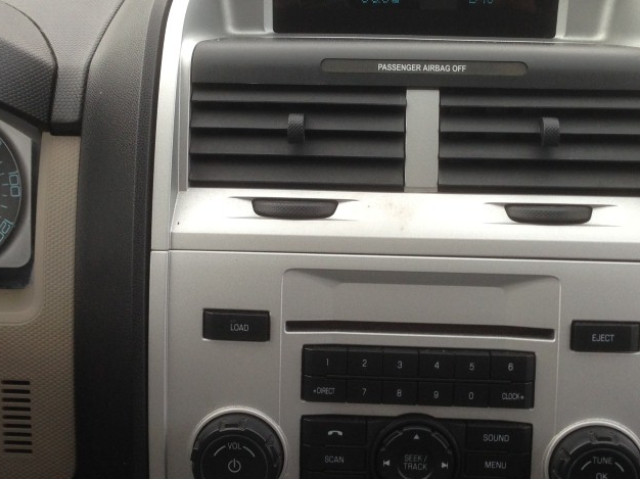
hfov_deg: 35.5
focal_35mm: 54
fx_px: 998
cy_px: 227
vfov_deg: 27.0
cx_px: 336
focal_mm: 4.13
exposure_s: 1/120
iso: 64
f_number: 2.4
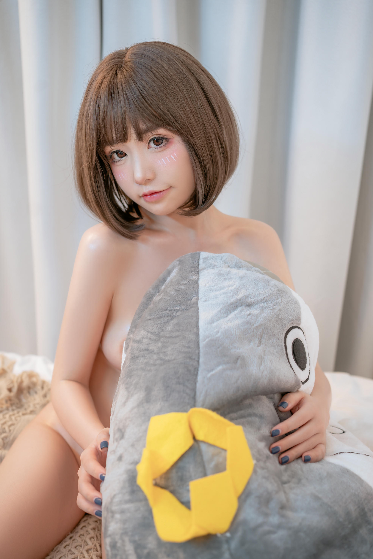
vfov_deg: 54.4
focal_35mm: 35
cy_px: 280
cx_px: 186
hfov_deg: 37.9
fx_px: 544
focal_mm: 35
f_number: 3.2
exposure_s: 1/60
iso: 200
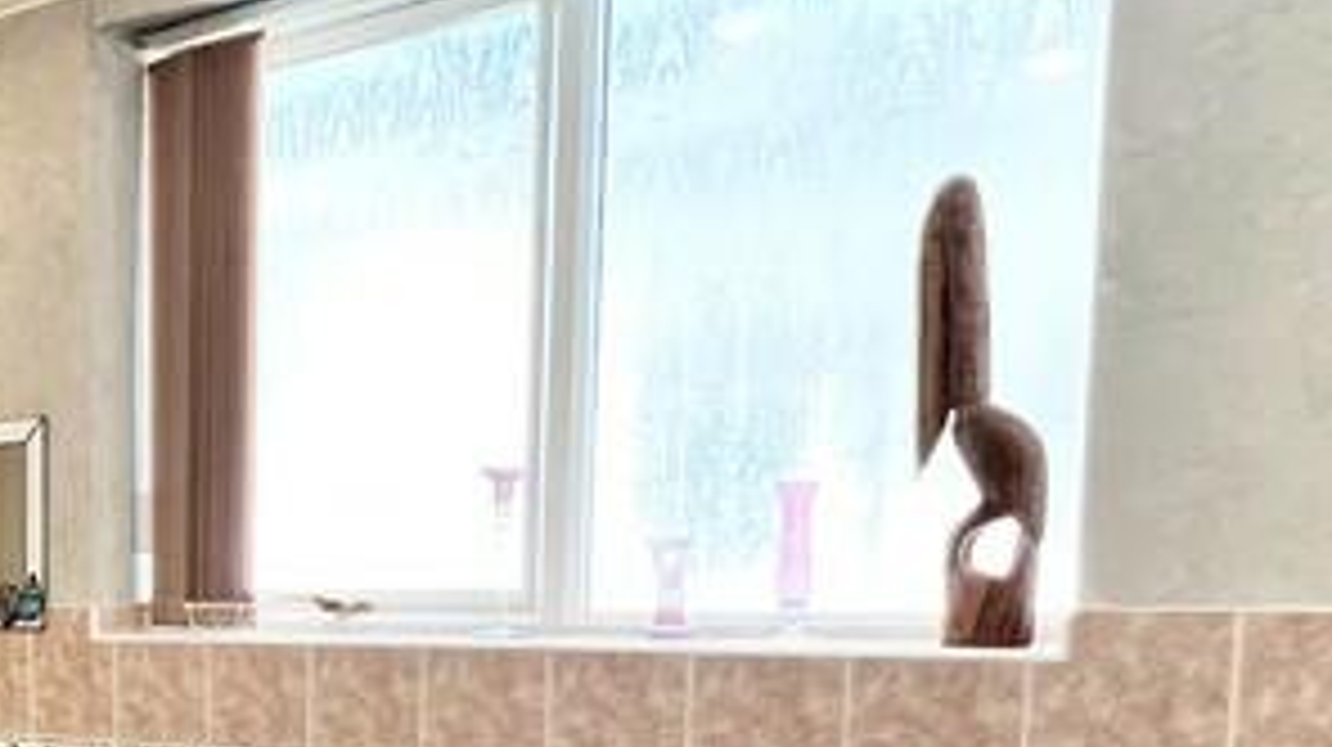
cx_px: -320
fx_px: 1729
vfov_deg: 23.0
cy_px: 806
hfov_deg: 33.2
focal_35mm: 49
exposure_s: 1/99
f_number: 1.8
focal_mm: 1.57
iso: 200
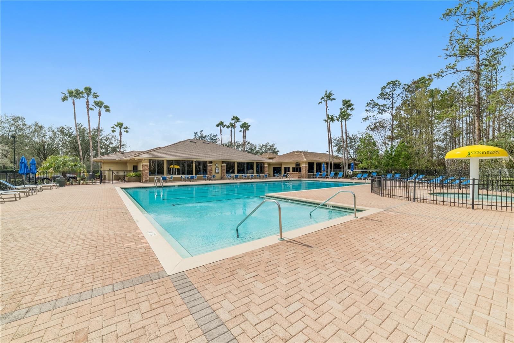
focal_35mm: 14
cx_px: 257
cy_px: 172
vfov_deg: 81.2
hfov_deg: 104.2
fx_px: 200
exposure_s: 1/1250
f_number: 8
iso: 250
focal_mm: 14
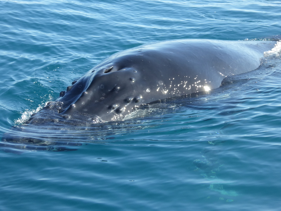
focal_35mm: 159
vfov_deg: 9.3
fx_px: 1291
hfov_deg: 12.4
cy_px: 106
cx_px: 140
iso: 200
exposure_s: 1/320
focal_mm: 25.6
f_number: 5.4
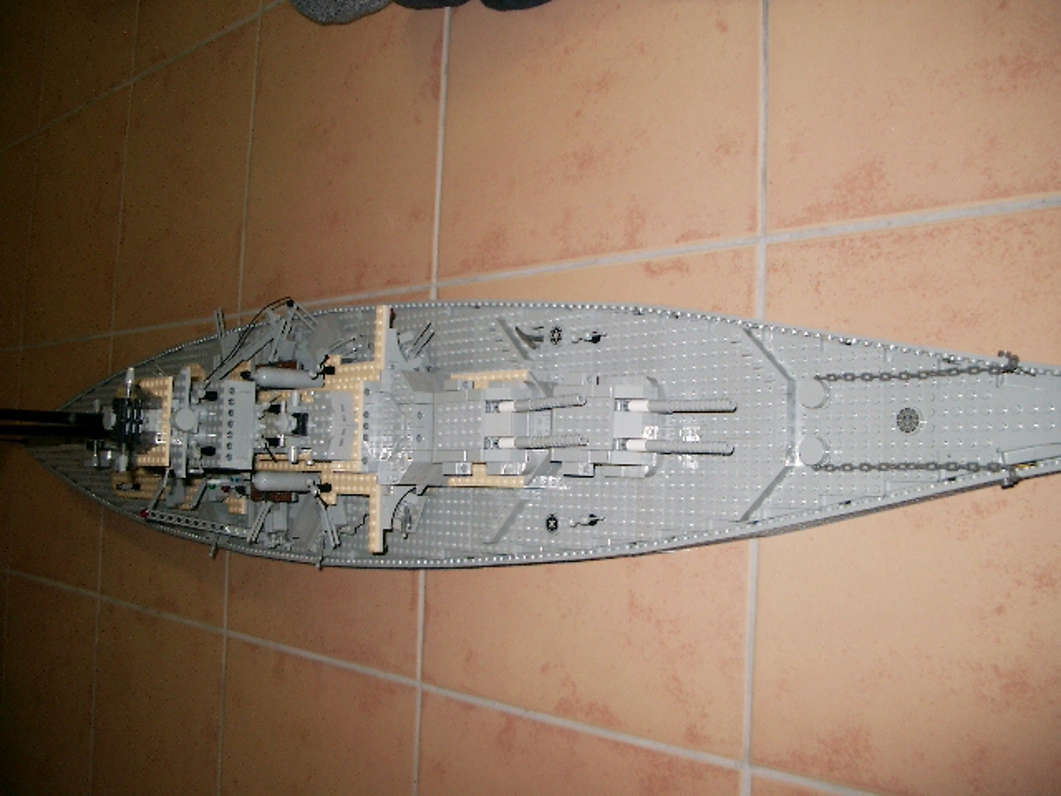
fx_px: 1134
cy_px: 398
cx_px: 530
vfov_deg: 38.7
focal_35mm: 37
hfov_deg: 50.1
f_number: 2.6
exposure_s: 1/60
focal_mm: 7.6
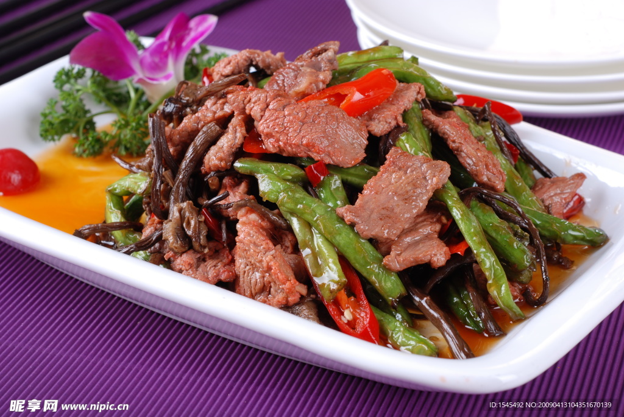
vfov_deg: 18.2
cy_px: 208
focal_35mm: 75
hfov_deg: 27.0
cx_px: 312
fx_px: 1301
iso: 100
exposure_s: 1/125
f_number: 9
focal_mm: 50
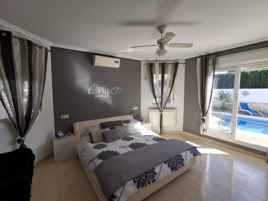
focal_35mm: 16
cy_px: 100
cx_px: 134
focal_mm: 2.35
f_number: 2.2
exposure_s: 1/194
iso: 50
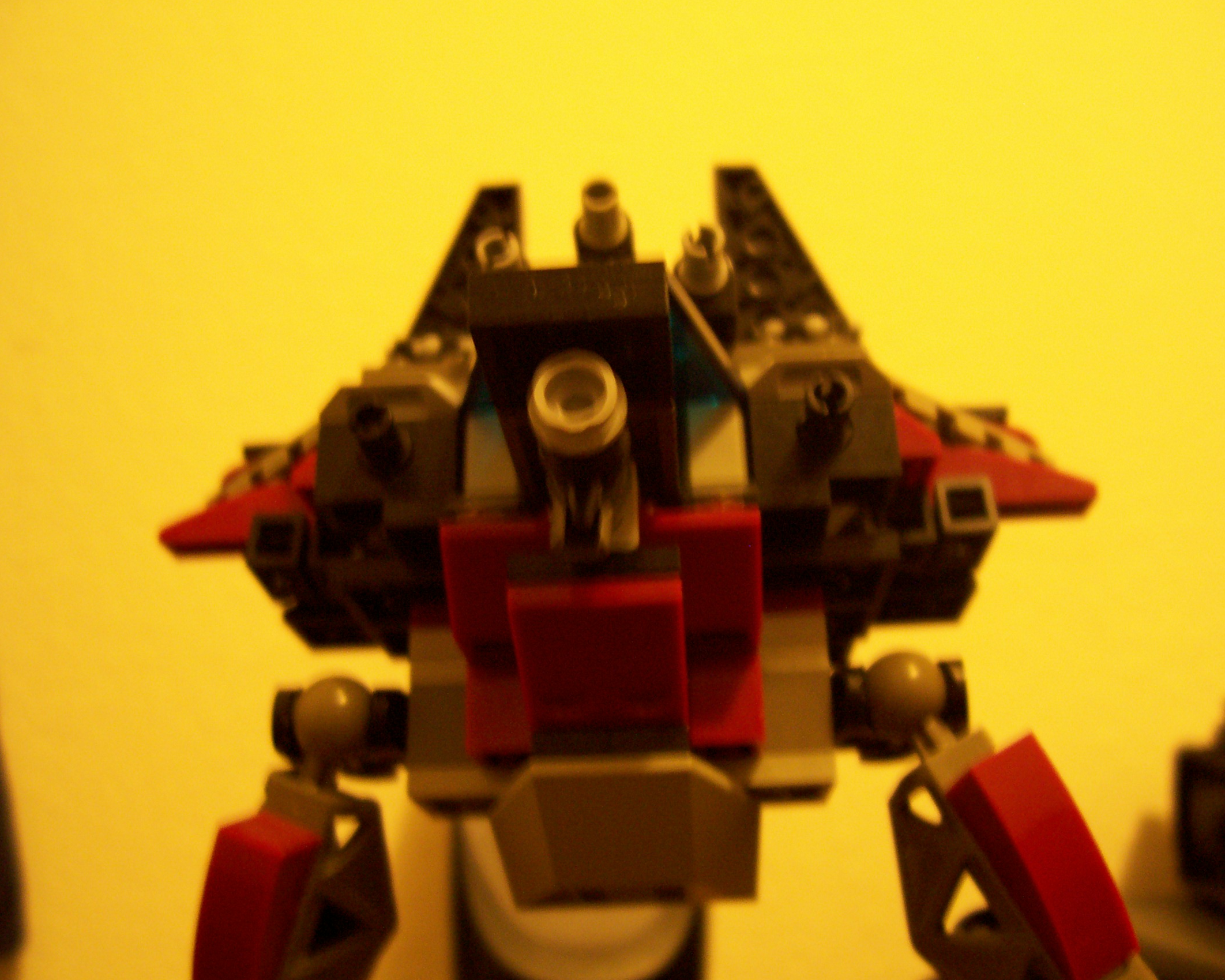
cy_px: 492
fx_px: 1305
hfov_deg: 50.3
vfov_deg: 41.2
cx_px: 643
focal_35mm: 36
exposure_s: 1/8
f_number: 2.7
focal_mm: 5.6
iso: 160
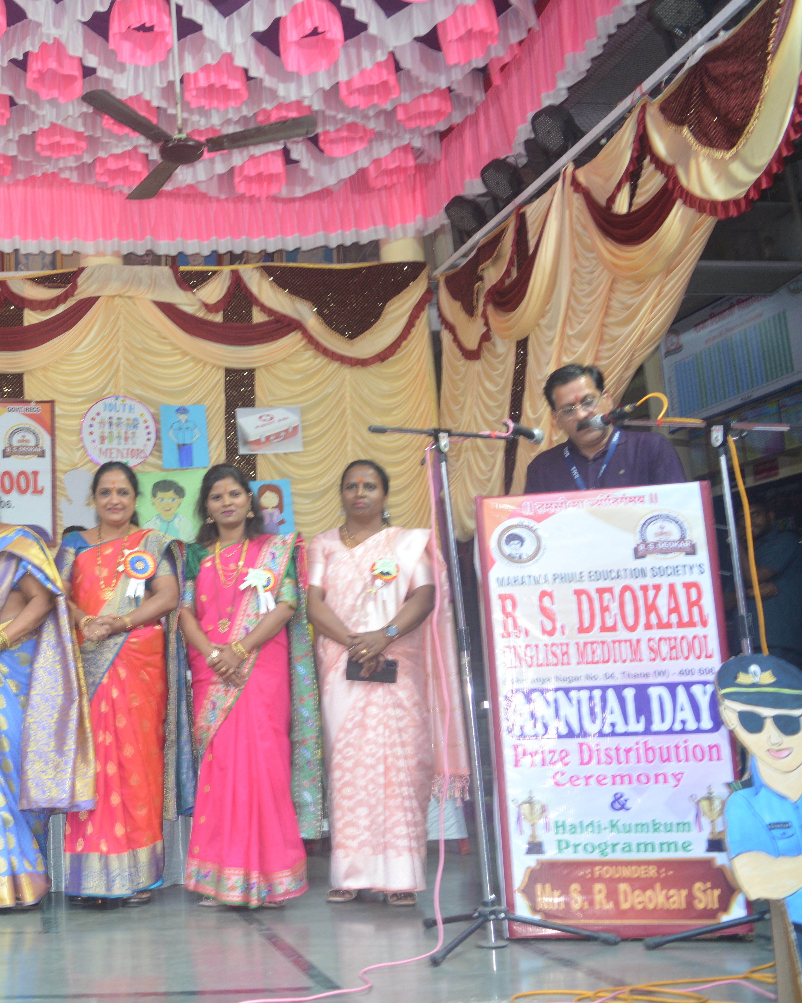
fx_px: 1157
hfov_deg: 35.3
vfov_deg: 46.8
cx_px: 35
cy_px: 490
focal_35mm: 39
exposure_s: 1/30
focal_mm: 18
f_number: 4.5
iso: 400
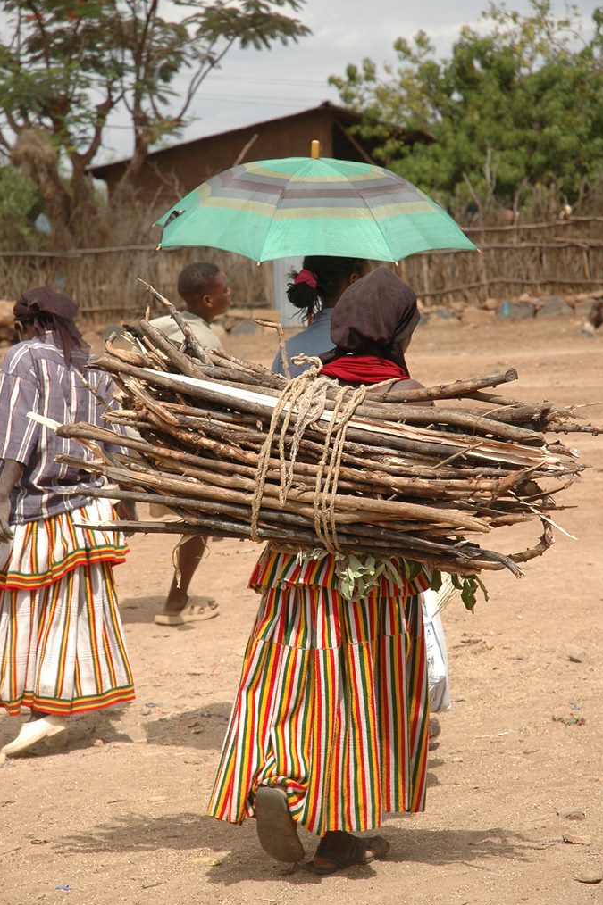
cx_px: 302
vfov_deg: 19.3
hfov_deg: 12.9
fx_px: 2666
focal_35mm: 106
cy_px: 450
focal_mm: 70
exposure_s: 1/500
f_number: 6.7
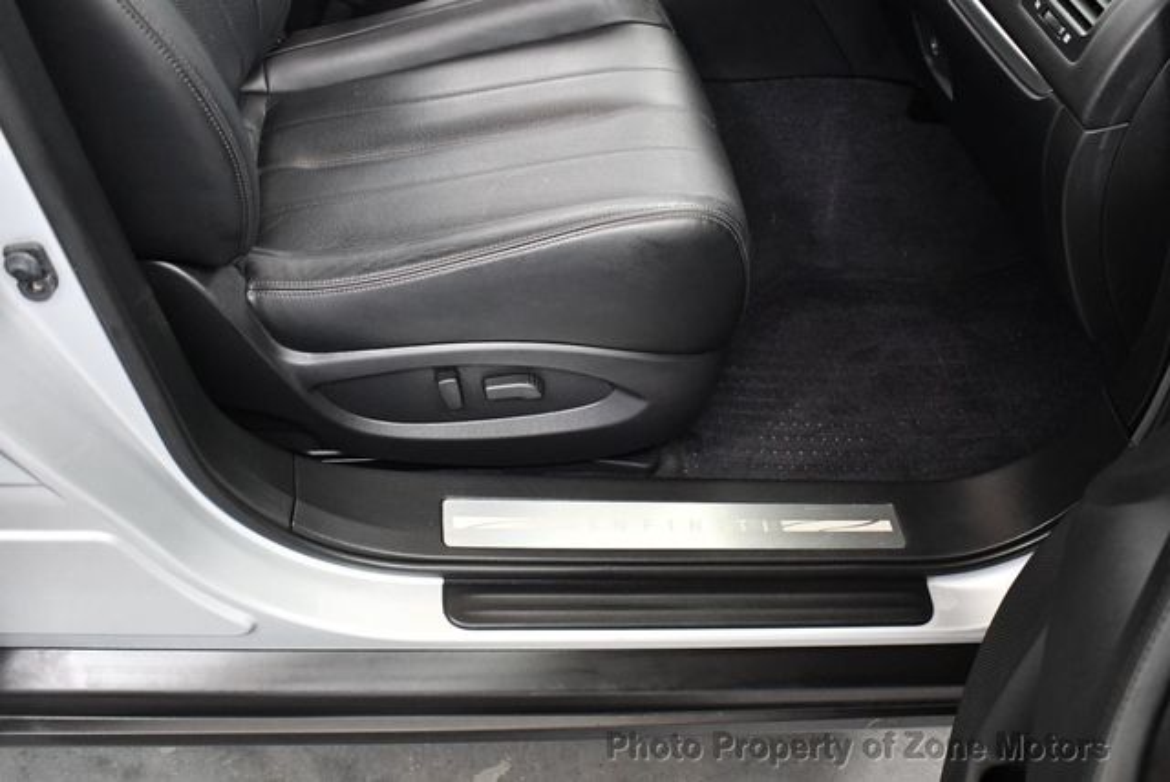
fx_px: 1171
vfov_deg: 36.9
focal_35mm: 36
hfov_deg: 53.1
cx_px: 585
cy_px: 391
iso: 3200
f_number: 3.5
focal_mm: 18
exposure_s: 1/80
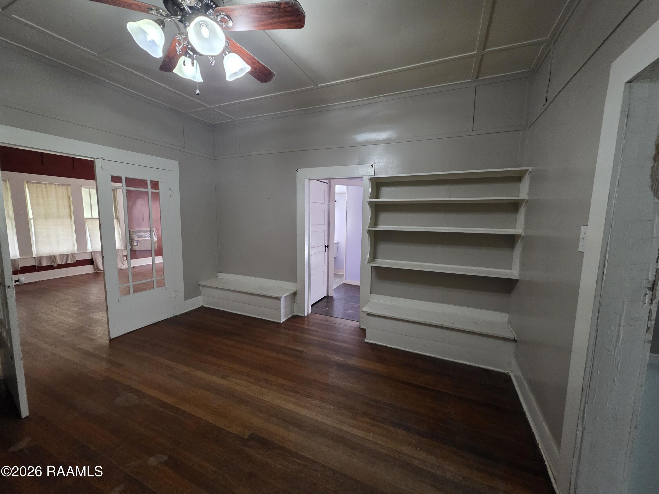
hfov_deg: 106.2
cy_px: 247
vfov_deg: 89.9
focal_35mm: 13
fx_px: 247
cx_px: 330
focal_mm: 2.2
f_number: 1.9
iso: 800
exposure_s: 1/60
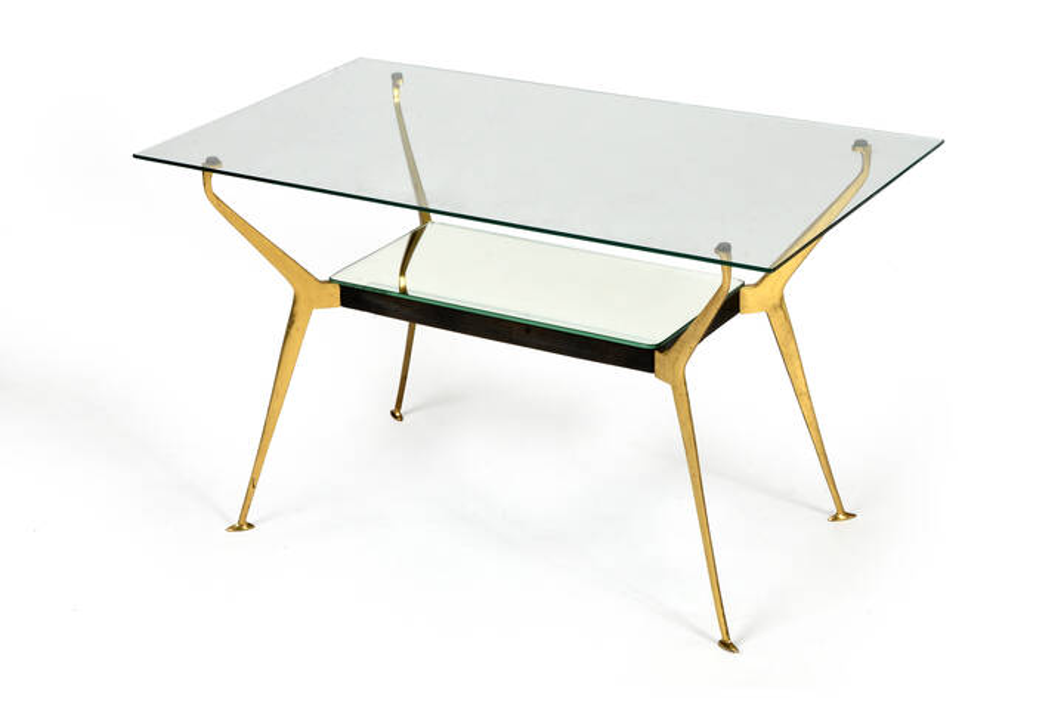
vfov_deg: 16.5
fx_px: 2433
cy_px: 352
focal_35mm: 82
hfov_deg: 24.7
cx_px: 532
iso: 200
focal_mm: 55
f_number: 25
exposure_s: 1/160
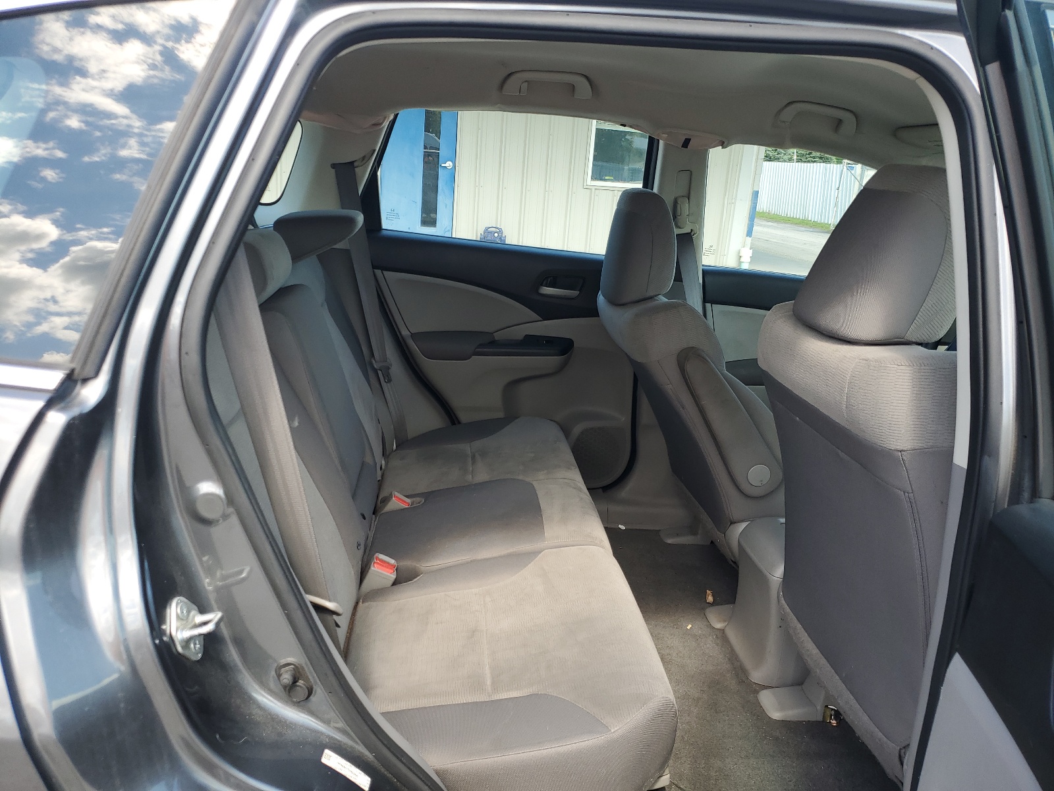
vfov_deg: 53.1
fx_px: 792
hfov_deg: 67.3
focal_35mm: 26
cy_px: 396
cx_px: 527
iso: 50
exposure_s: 1/370
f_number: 1.5
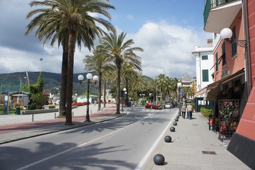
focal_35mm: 27
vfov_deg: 47.9
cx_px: 128
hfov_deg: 67.4
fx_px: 191
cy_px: 85
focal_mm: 18
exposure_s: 1/640
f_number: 7.1
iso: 200
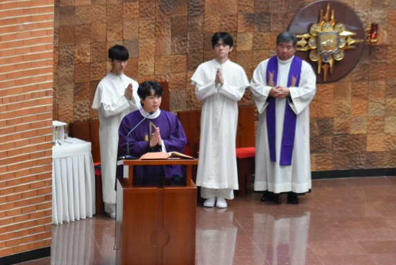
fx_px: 2168
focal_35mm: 197
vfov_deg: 7.0
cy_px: 135
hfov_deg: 10.4
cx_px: 174
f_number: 4.8
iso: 1600
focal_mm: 75
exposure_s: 1/60
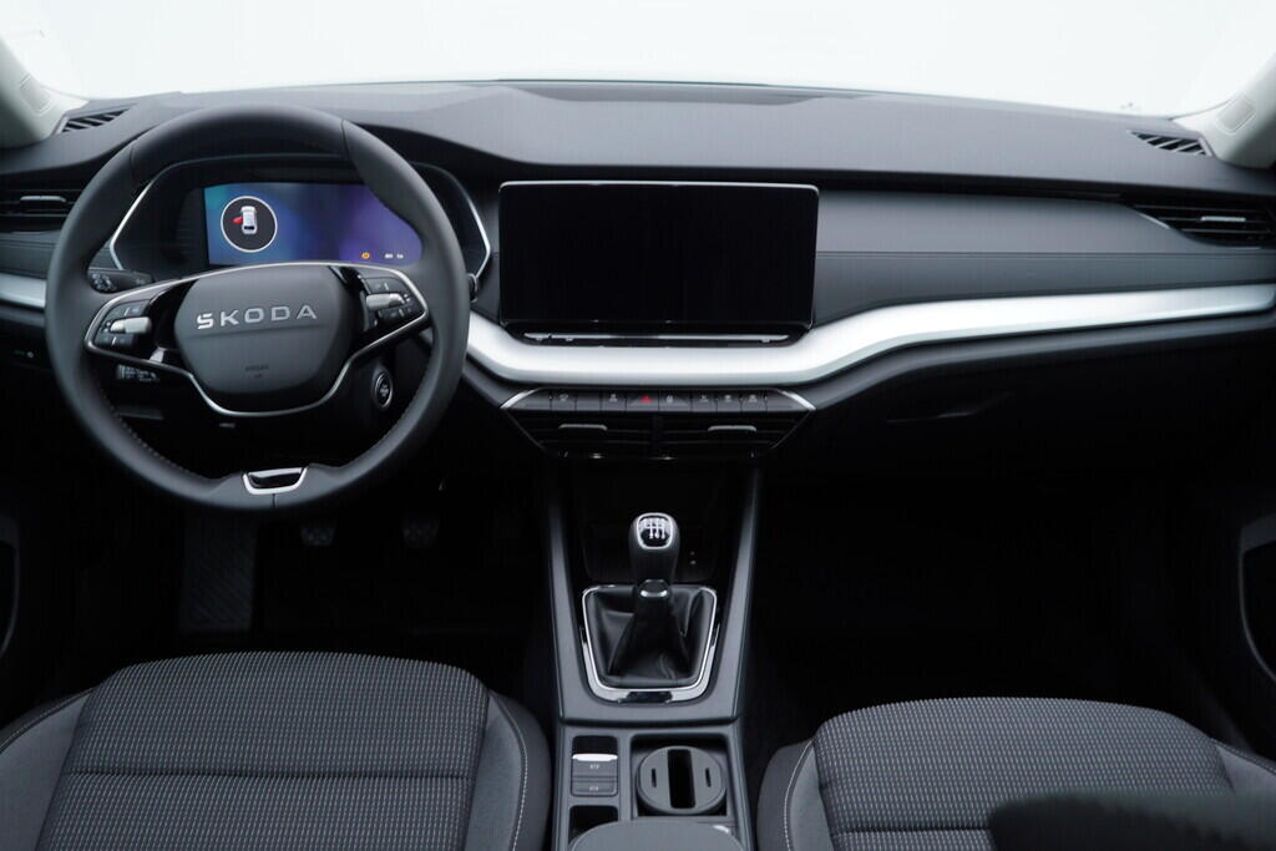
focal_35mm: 36
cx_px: 638
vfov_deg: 36.9
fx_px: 1276
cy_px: 426
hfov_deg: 53.1
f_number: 2.8
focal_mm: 24
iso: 125
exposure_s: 1/40
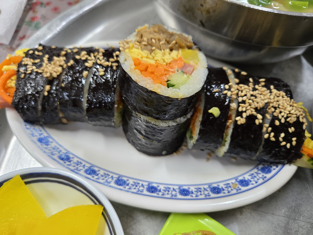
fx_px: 208
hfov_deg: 73.9
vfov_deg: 58.9
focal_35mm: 23
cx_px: 156
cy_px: 118
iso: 250
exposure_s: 1/120
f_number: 1.8
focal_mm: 5.4
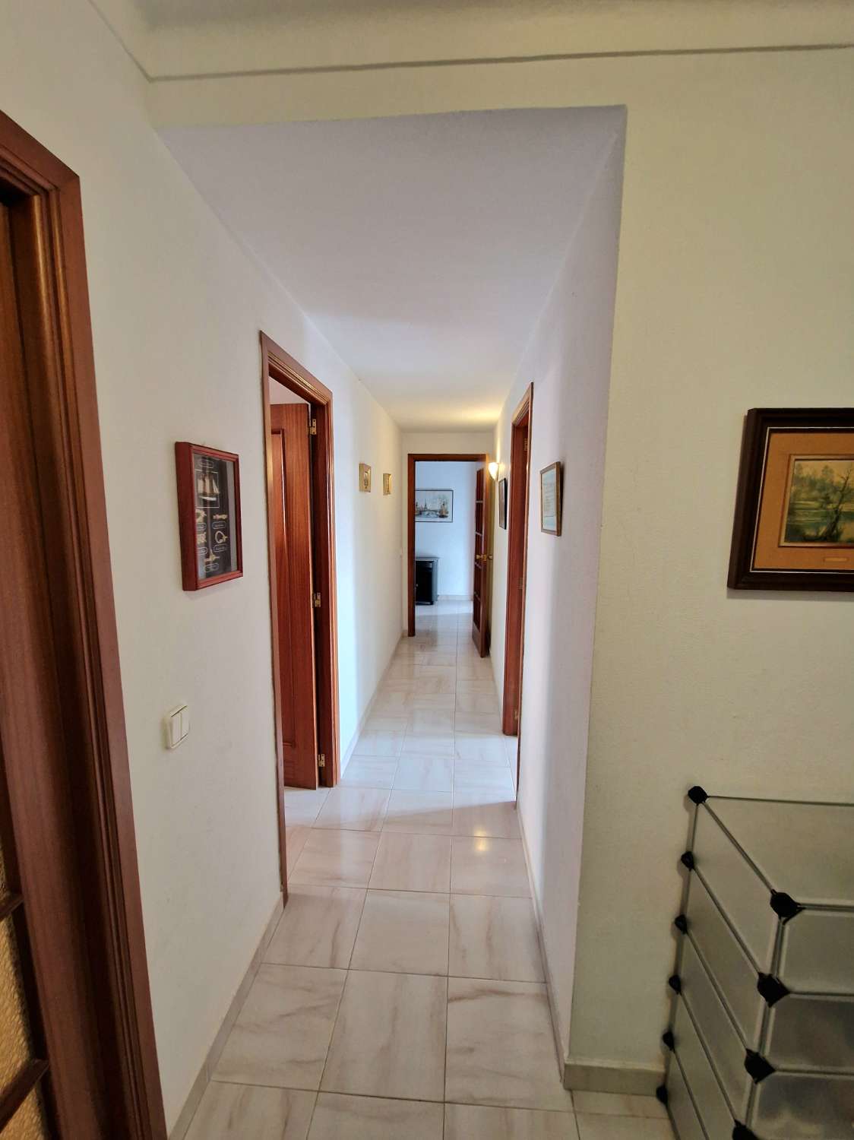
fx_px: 428
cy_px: 570
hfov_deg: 89.9
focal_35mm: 13
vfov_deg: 106.2
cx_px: 427
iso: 320
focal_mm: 2.2
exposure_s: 1/50
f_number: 2.2
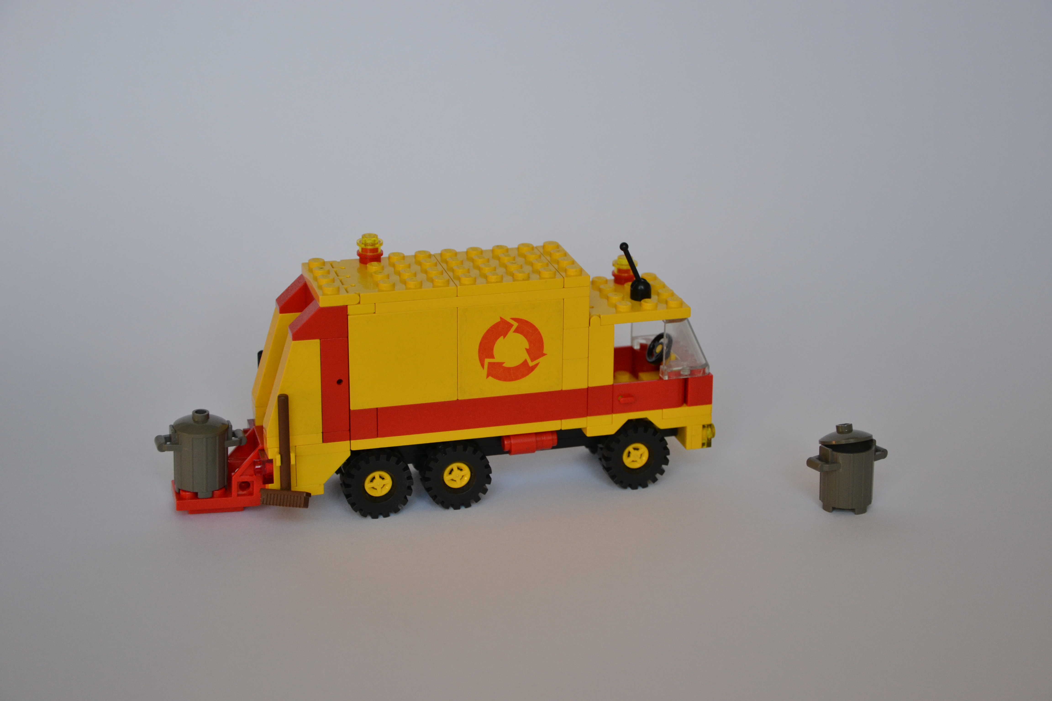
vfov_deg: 18.9
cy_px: 350
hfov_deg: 28.1
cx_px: 526
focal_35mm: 72
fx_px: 2104
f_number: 5.6
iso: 800
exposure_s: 1/320
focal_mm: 48
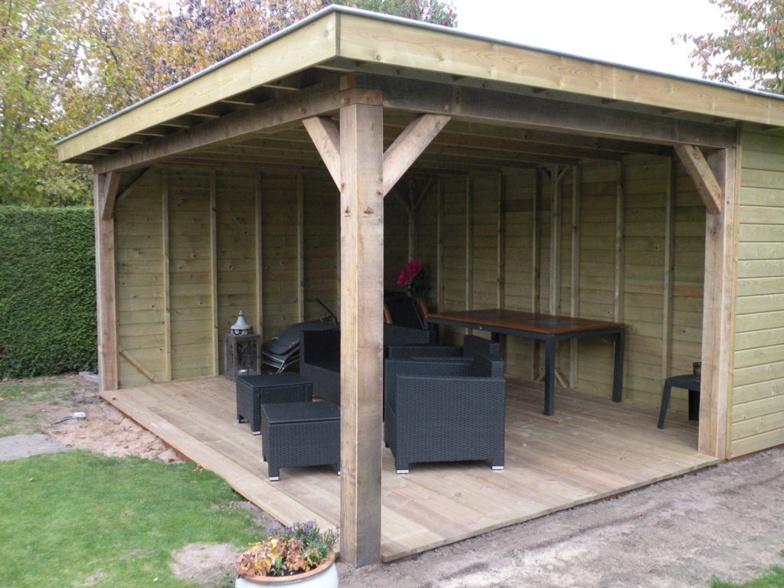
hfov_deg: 55.4
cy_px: 294
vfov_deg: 42.9
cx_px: 392
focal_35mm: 33
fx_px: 747
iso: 288
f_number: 3.2
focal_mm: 5.8
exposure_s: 1/61.5
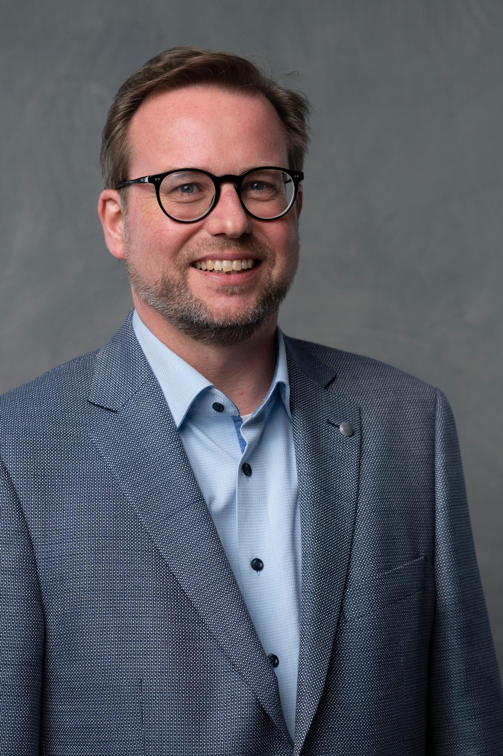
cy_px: 374
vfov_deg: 18.4
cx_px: 201
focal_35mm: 111
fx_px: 2329
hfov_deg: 12.3
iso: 640
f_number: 4.5
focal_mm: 85
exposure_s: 1/200
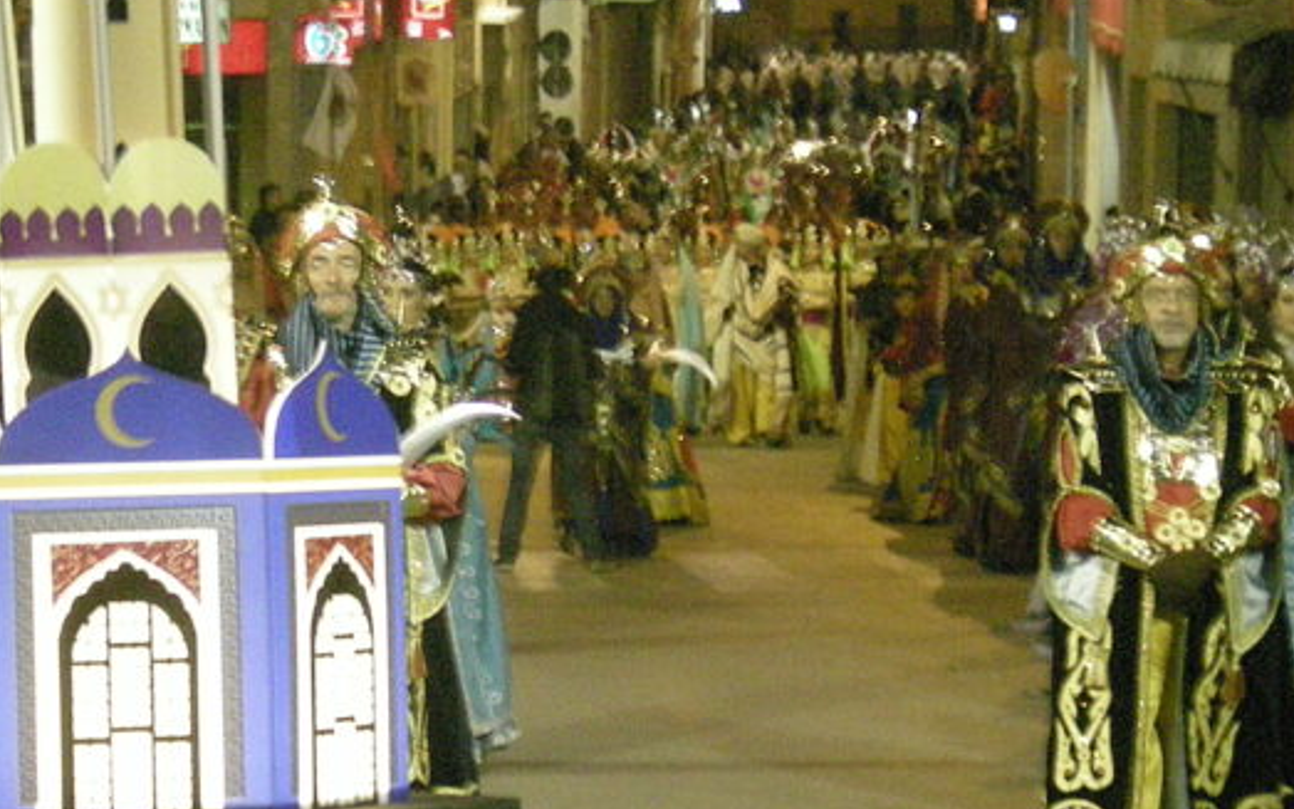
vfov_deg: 5.9
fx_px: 7830
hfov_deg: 9.4
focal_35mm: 222
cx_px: 393
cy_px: 480
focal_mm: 18.9
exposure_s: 1/14.1
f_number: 5.9
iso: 607
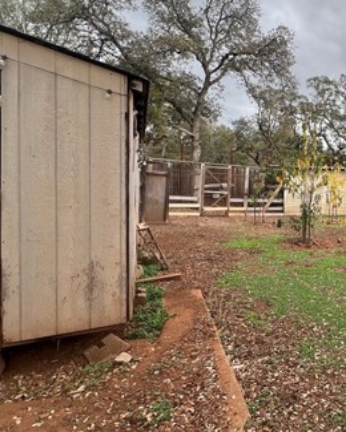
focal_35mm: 25
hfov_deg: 45.9
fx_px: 320
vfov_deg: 67.8
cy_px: 187
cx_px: 359
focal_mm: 1.57
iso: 32
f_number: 1.8
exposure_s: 1/99
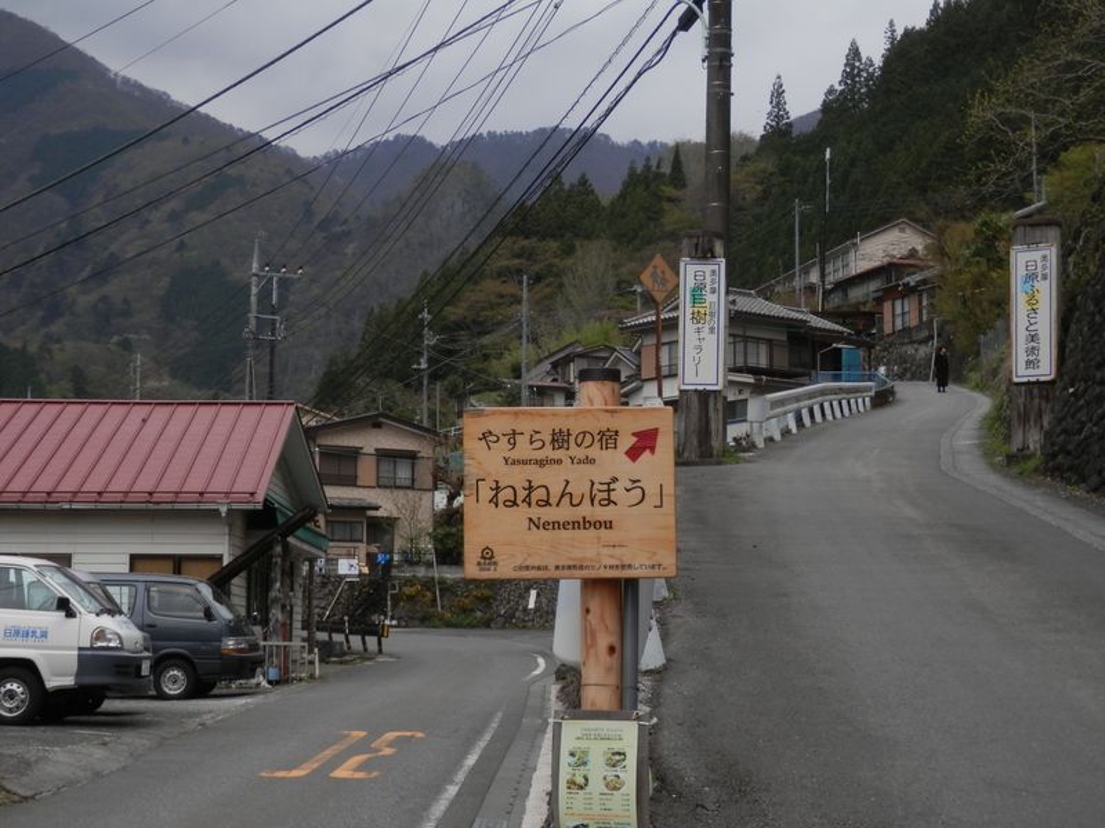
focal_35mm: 54
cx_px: 552
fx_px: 1724
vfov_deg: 27.0
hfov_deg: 35.5
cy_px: 414
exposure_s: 1/100
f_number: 4.1
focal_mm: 9.8
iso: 80
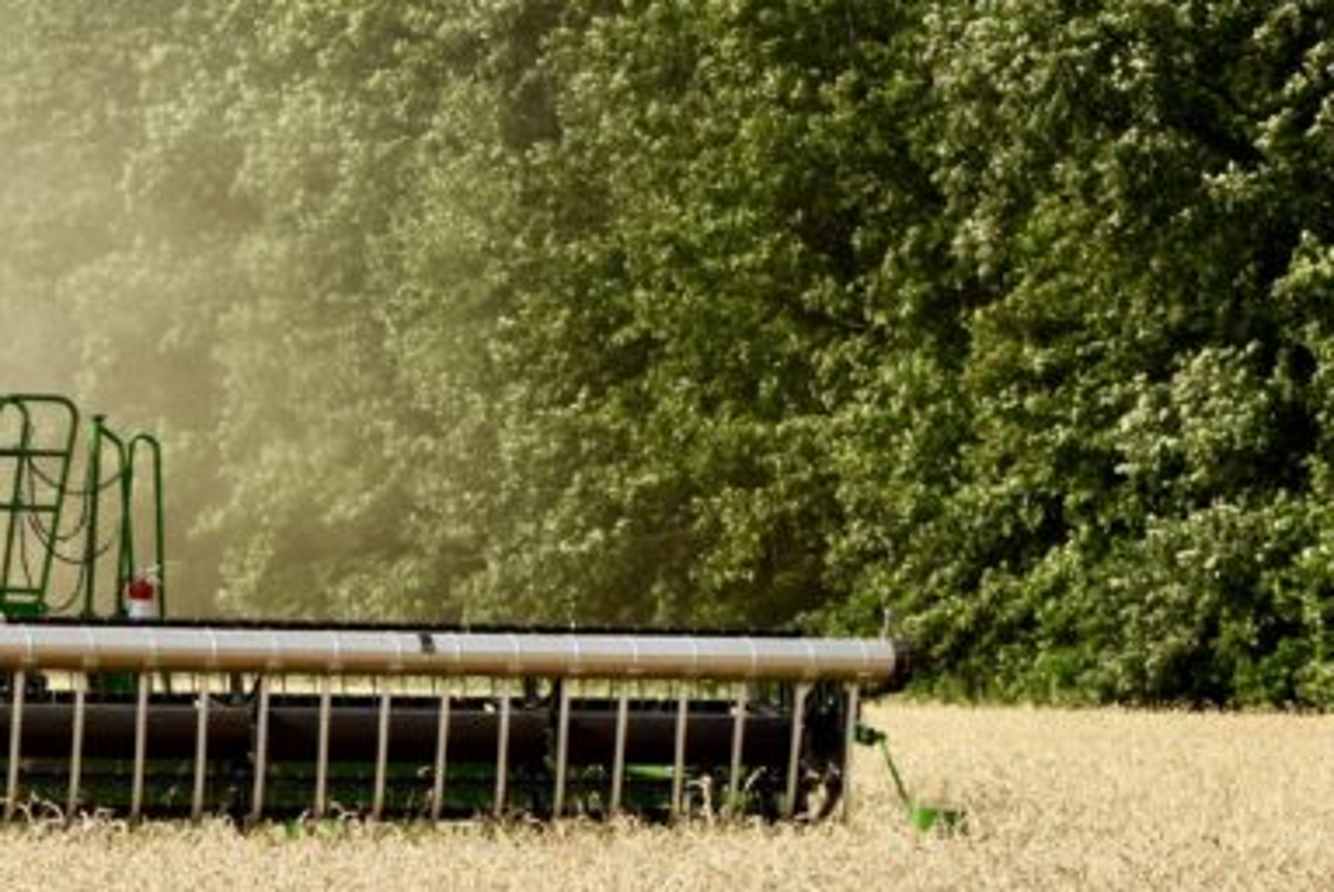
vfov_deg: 6.2
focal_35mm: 220
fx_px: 8171
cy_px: 664
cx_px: -226
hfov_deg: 9.2
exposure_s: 1/320
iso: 200
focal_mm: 55
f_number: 8
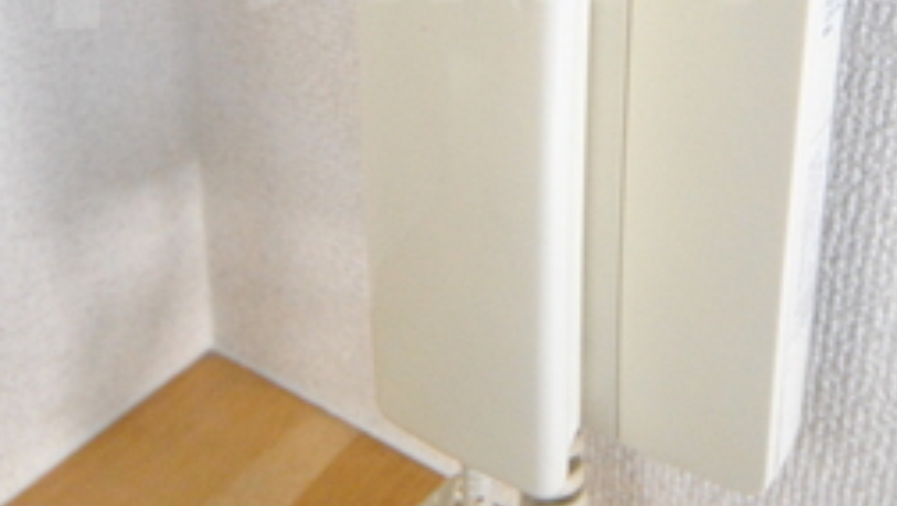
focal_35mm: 32
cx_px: 545
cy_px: -39
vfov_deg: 32.6
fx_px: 761
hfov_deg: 60.4
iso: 1600
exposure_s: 1/60
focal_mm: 8
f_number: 4.5
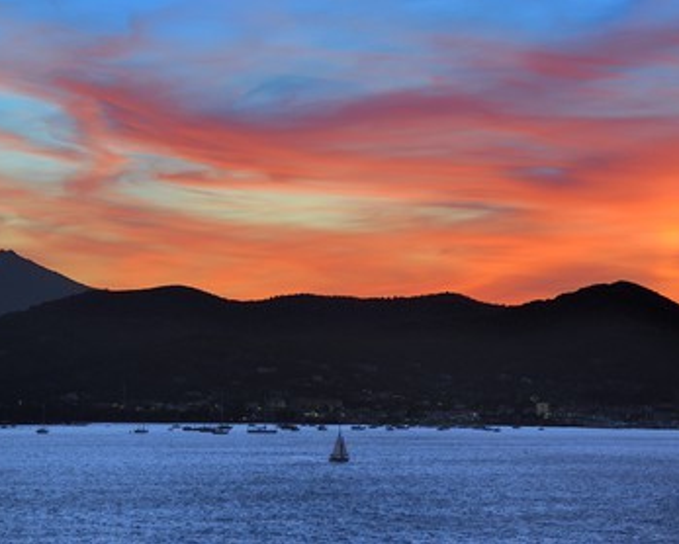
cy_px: 272
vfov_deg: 10.9
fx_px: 2855
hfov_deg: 13.6
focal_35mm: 142
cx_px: 331
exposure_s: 1/50
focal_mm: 125
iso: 800
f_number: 5
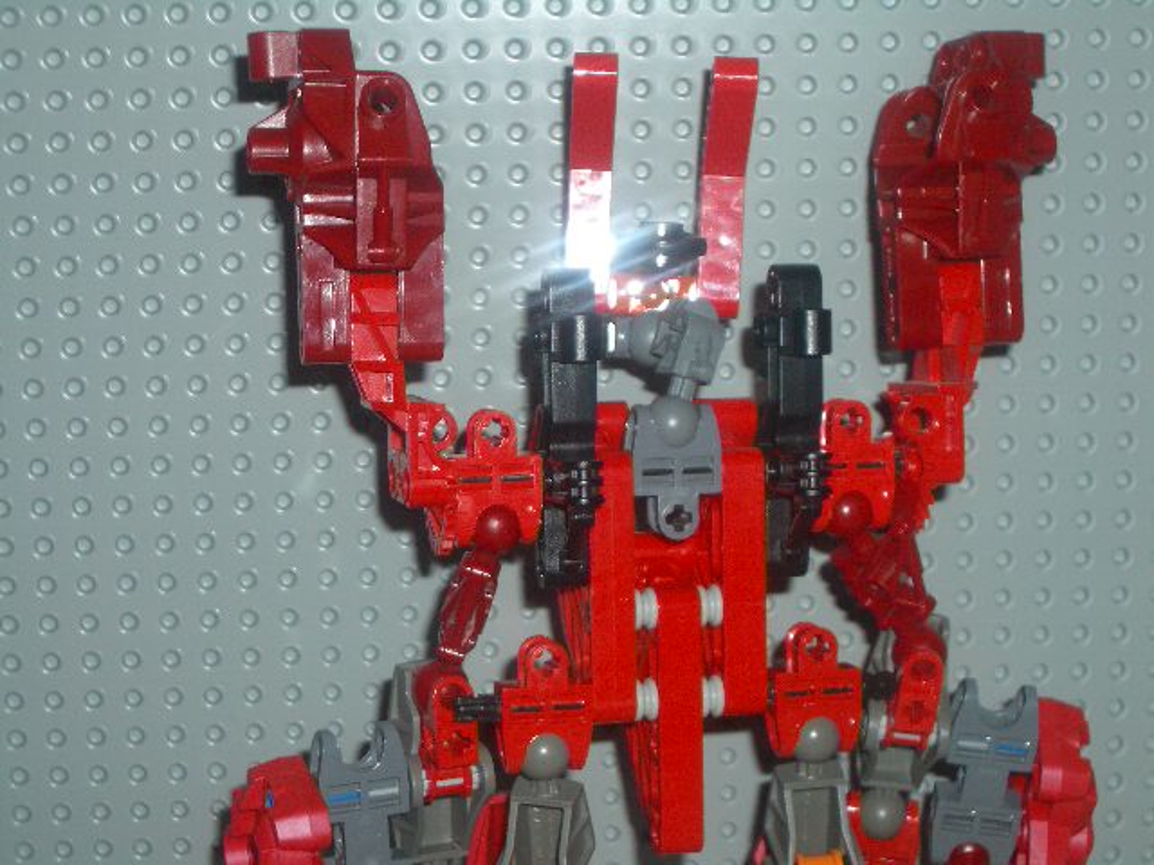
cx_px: 577
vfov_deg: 19.9
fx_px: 2467
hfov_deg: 26.3
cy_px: 432
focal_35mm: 74
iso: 100
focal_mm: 12.2
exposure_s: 1/60
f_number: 3.9
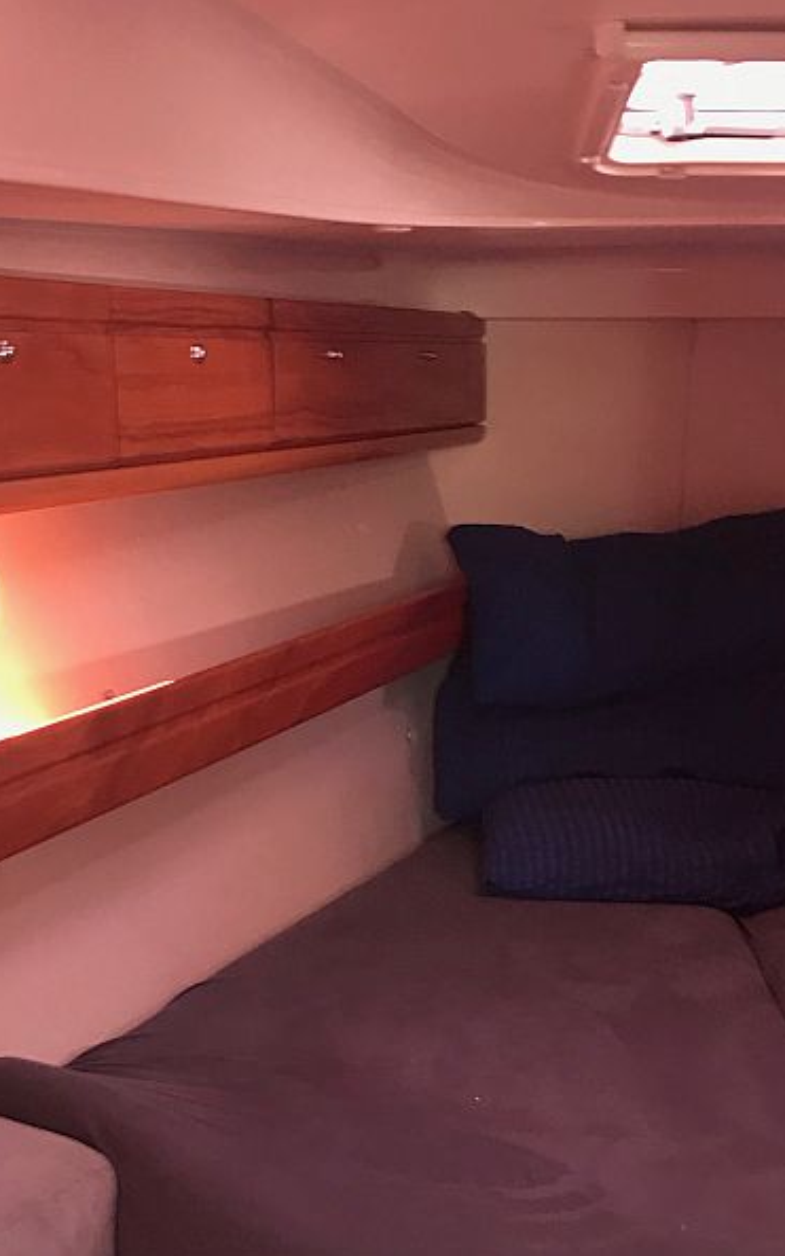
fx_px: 1370
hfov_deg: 32.0
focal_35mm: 40
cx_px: 394
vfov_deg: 49.3
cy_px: 630
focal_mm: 3.99
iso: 40
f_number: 1.8
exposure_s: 1/17
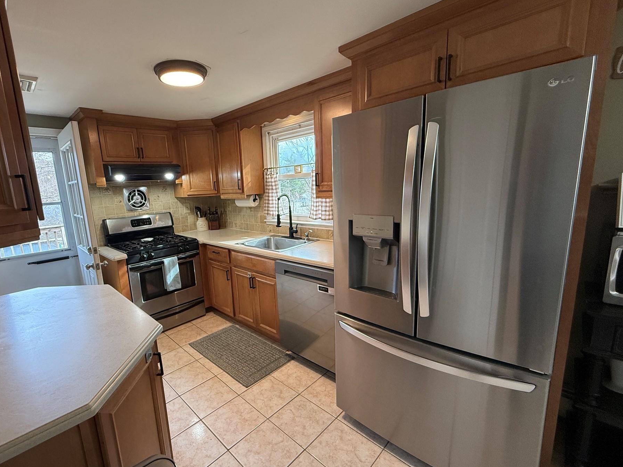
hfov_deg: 93.9
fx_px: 288
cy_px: 237
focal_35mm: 16
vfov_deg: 78.1
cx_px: 270
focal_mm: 2.22
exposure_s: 1/120
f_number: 2.2
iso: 320
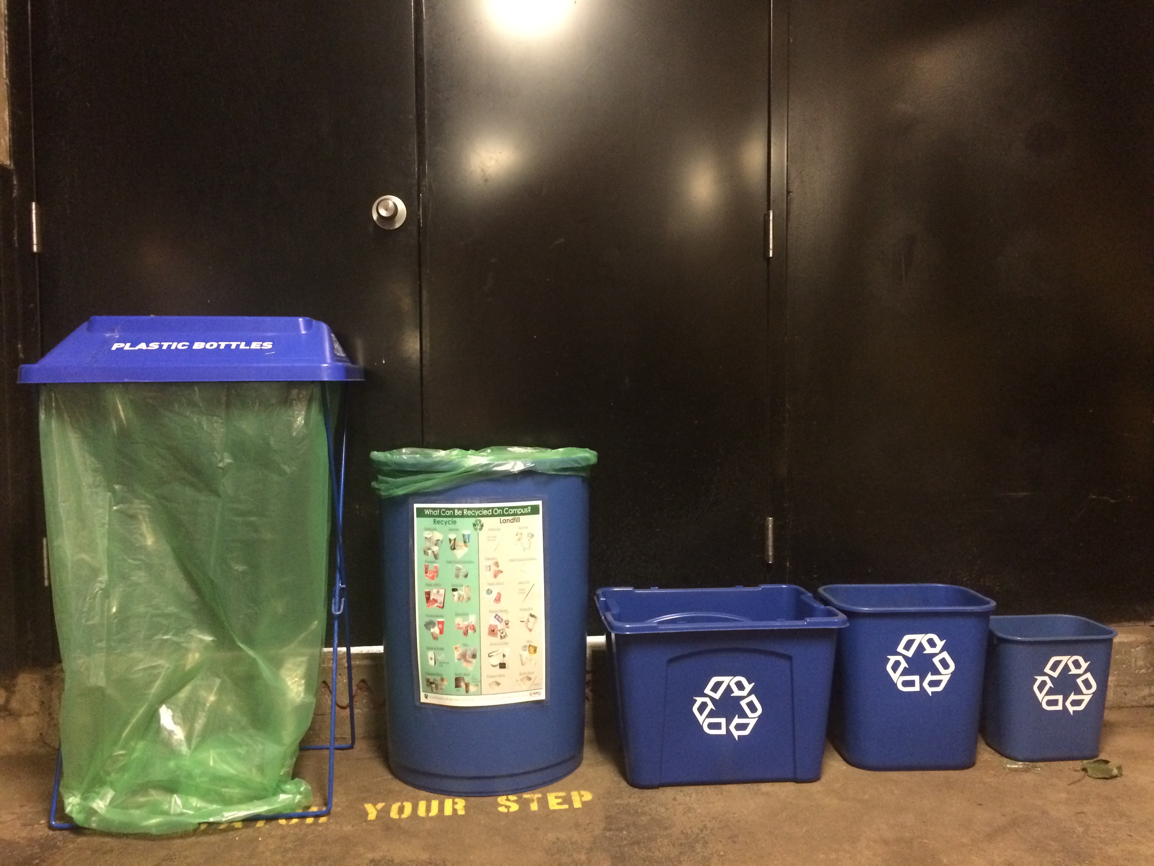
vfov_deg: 48.2
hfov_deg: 61.7
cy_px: 433
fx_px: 967
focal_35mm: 29
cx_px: 577
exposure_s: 1/15
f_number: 2.2
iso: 400
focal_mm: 4.15
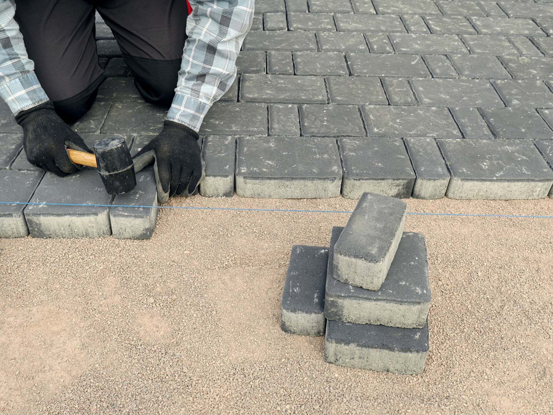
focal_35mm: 34
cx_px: 276
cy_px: 208
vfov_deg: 41.8
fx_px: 543
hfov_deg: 54.0
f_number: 8
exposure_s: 1/80
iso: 320
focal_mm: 17
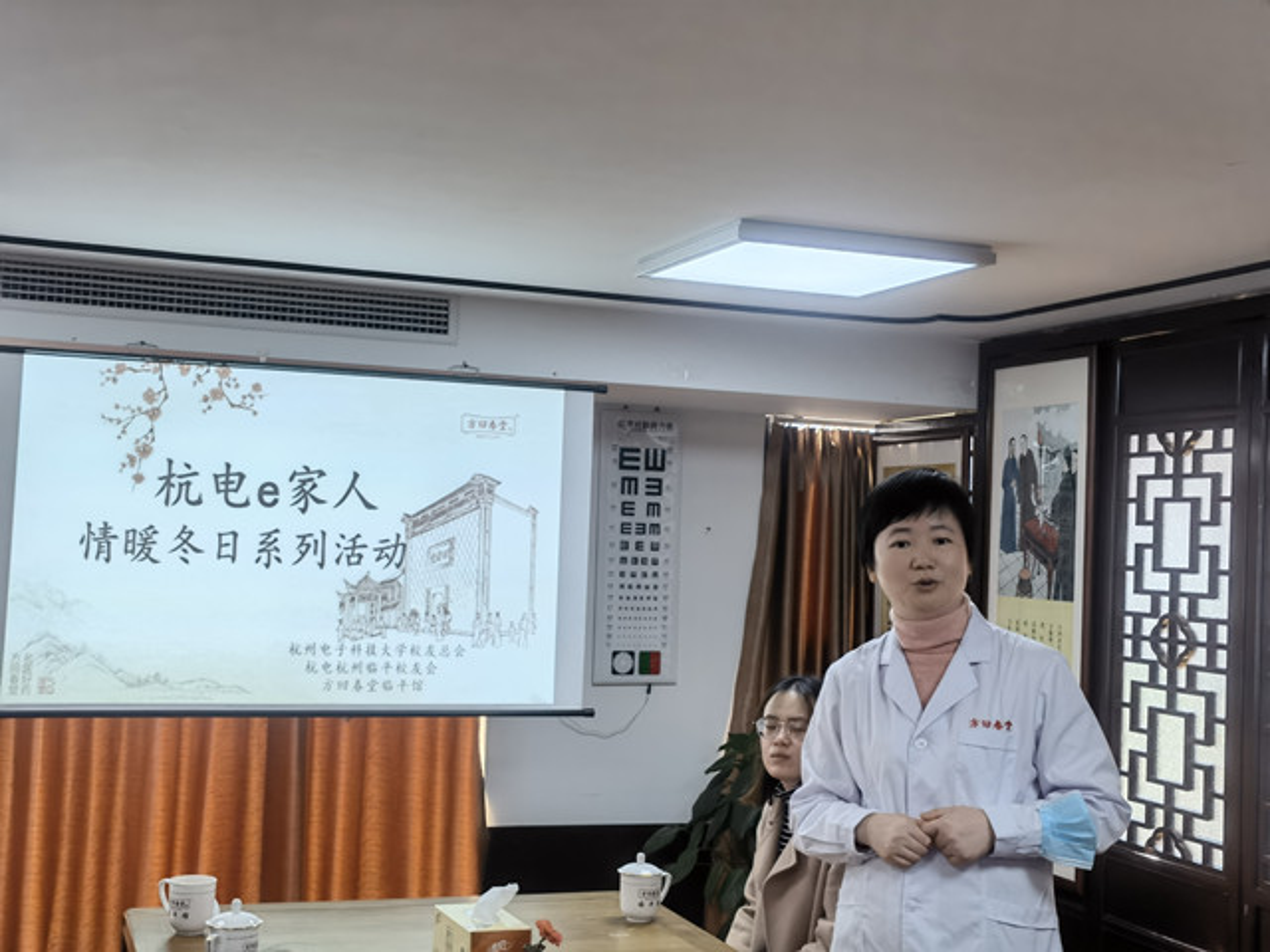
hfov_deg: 39.7
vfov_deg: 30.3
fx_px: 1761
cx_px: 635
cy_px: 476
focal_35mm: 48
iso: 80
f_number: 1.9
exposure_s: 1/118
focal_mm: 6.67
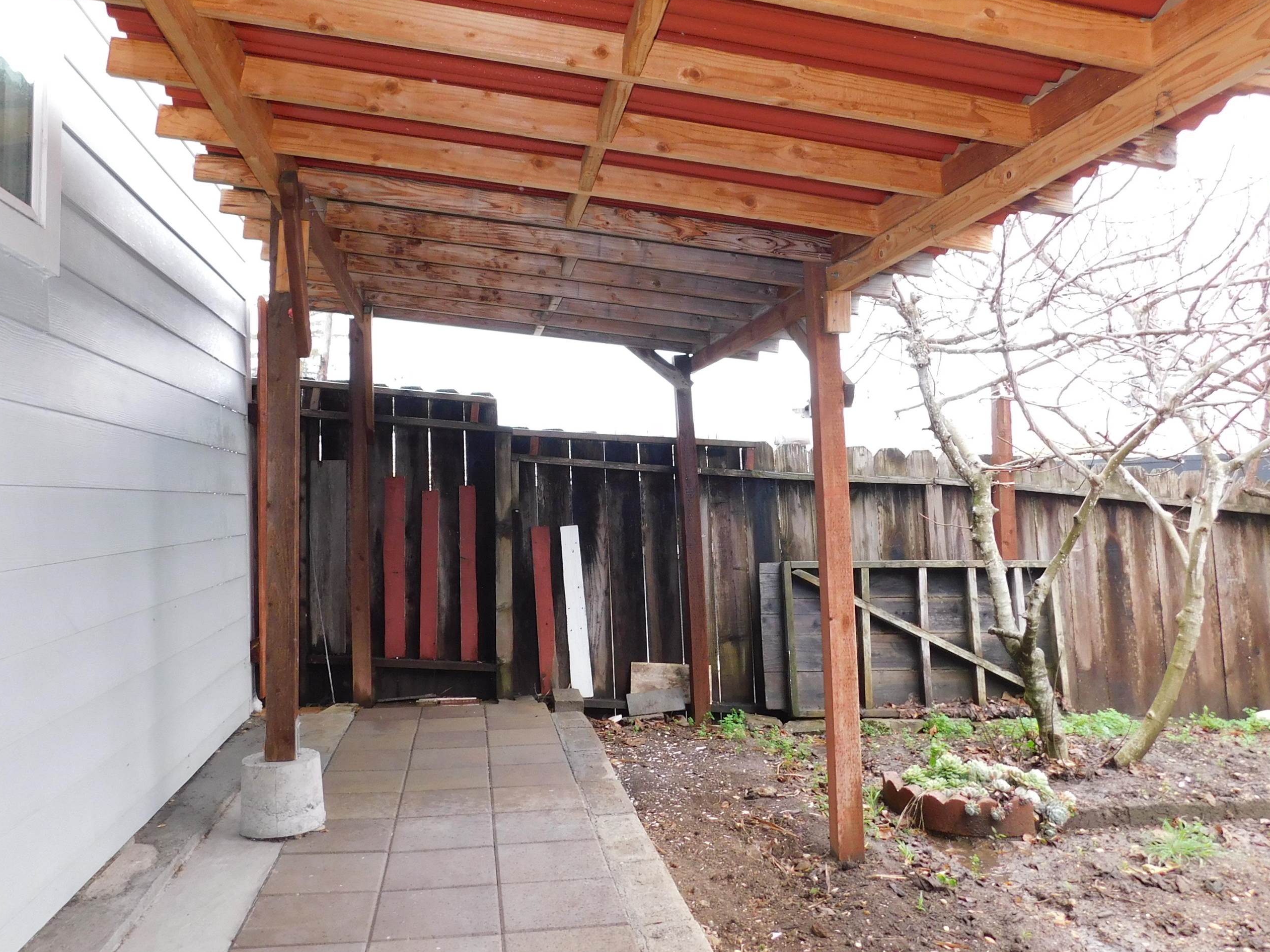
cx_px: 623
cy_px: 387
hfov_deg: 63.4
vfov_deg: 49.5
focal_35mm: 28
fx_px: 1027
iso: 180
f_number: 3
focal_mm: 4
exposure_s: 1/30
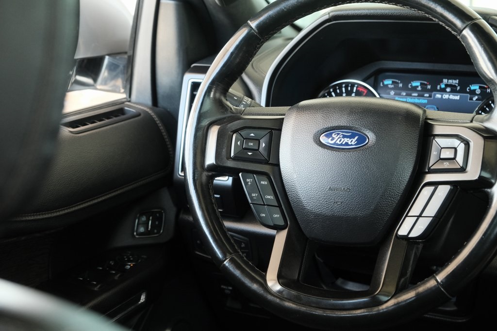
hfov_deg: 31.4
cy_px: 166
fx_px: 884
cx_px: 248
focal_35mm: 64
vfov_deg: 21.2
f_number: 5
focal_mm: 42.5
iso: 2500
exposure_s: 1/100
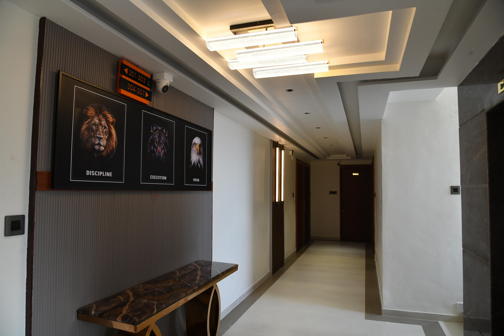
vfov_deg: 53.1
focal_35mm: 24
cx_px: 252
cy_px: 168
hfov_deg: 73.7
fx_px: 336
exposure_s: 1/125
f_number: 7.1
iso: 1000
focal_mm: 24
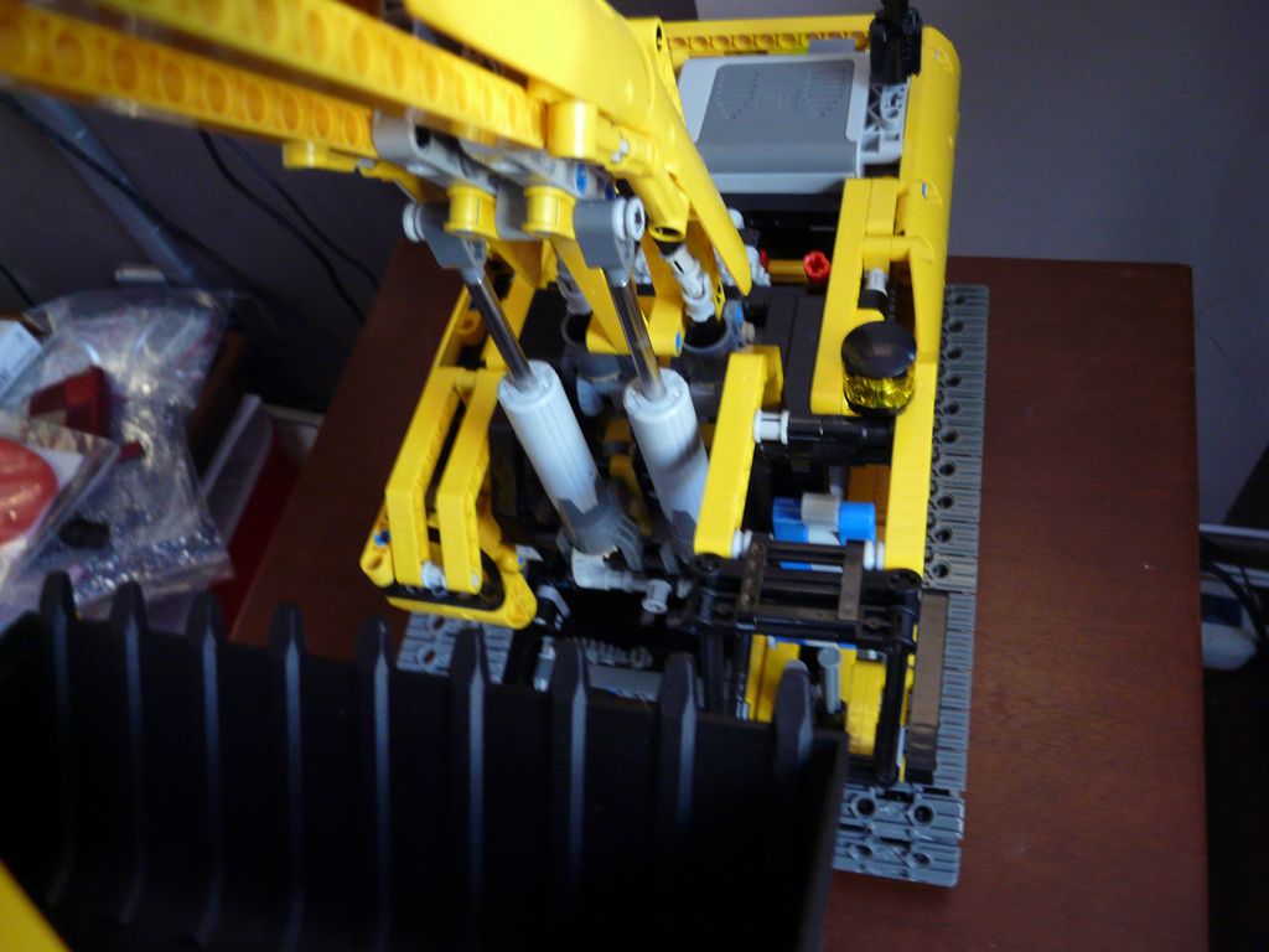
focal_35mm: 28
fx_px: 1026
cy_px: 476
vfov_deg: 49.7
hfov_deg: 63.4
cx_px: 634
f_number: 2.8
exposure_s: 1/6
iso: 200
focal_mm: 4.6
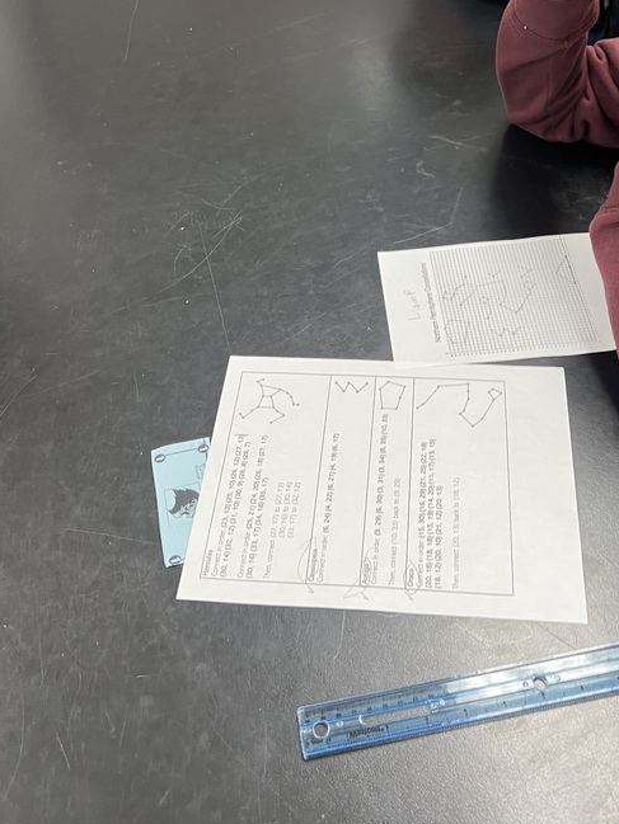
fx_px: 977
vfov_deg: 44.7
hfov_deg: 35.1
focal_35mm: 41
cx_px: 355
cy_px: 241
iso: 100
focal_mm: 5.7
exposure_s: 1/60
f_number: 1.5
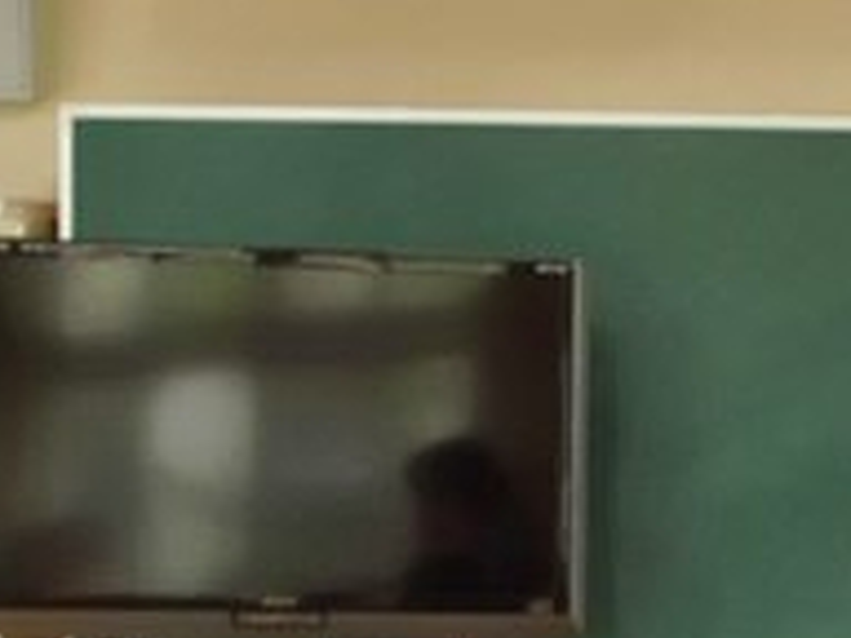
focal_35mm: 220
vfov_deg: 6.6
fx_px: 5408
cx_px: 1046
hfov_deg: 8.9
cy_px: 1059
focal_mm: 11.8
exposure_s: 1/30
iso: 400
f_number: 5.3
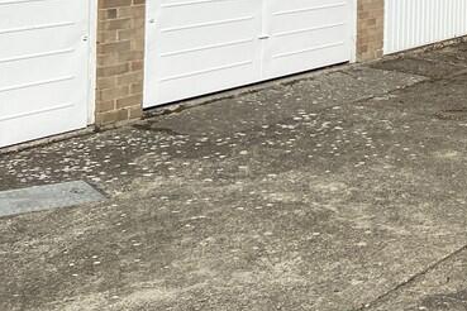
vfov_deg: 16.9
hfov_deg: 23.1
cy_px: -123
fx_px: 973
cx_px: 647
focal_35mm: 75
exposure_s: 1/5495
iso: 32
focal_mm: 4.25
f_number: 1.8
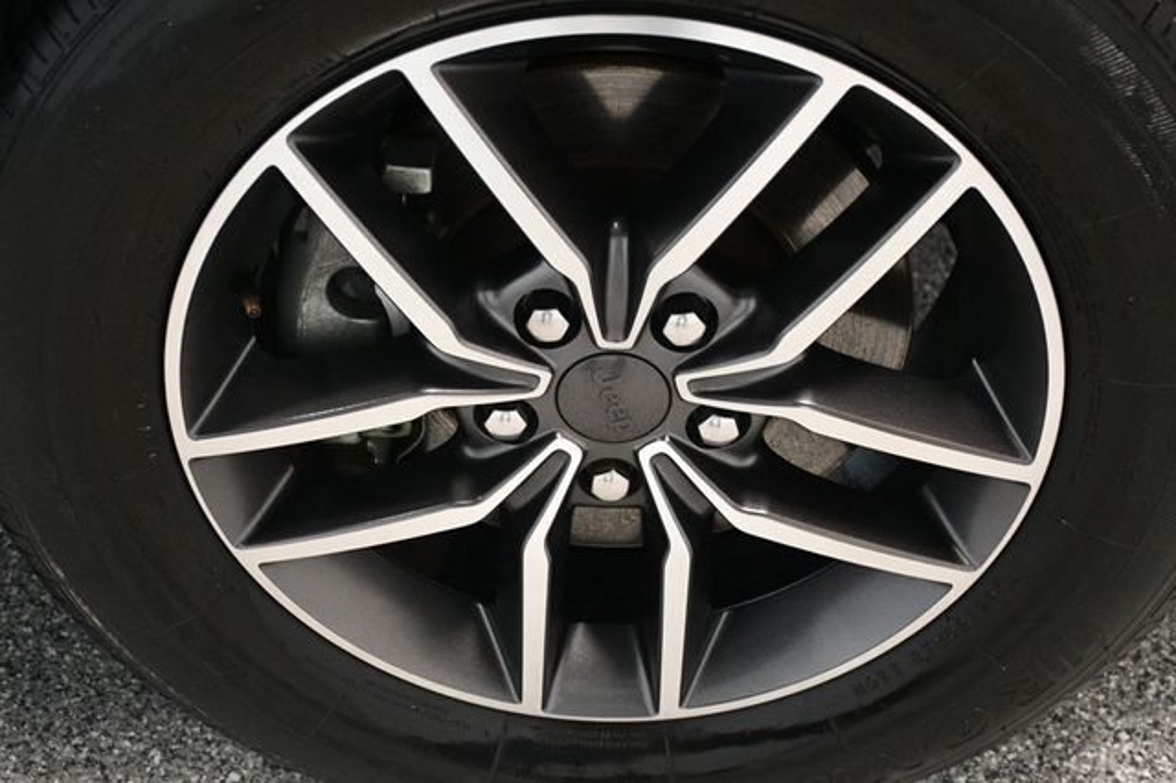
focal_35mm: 63
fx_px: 2057
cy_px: 392
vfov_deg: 21.5
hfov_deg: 31.9
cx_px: 588
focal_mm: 42
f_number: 4.5
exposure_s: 1/60
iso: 3200
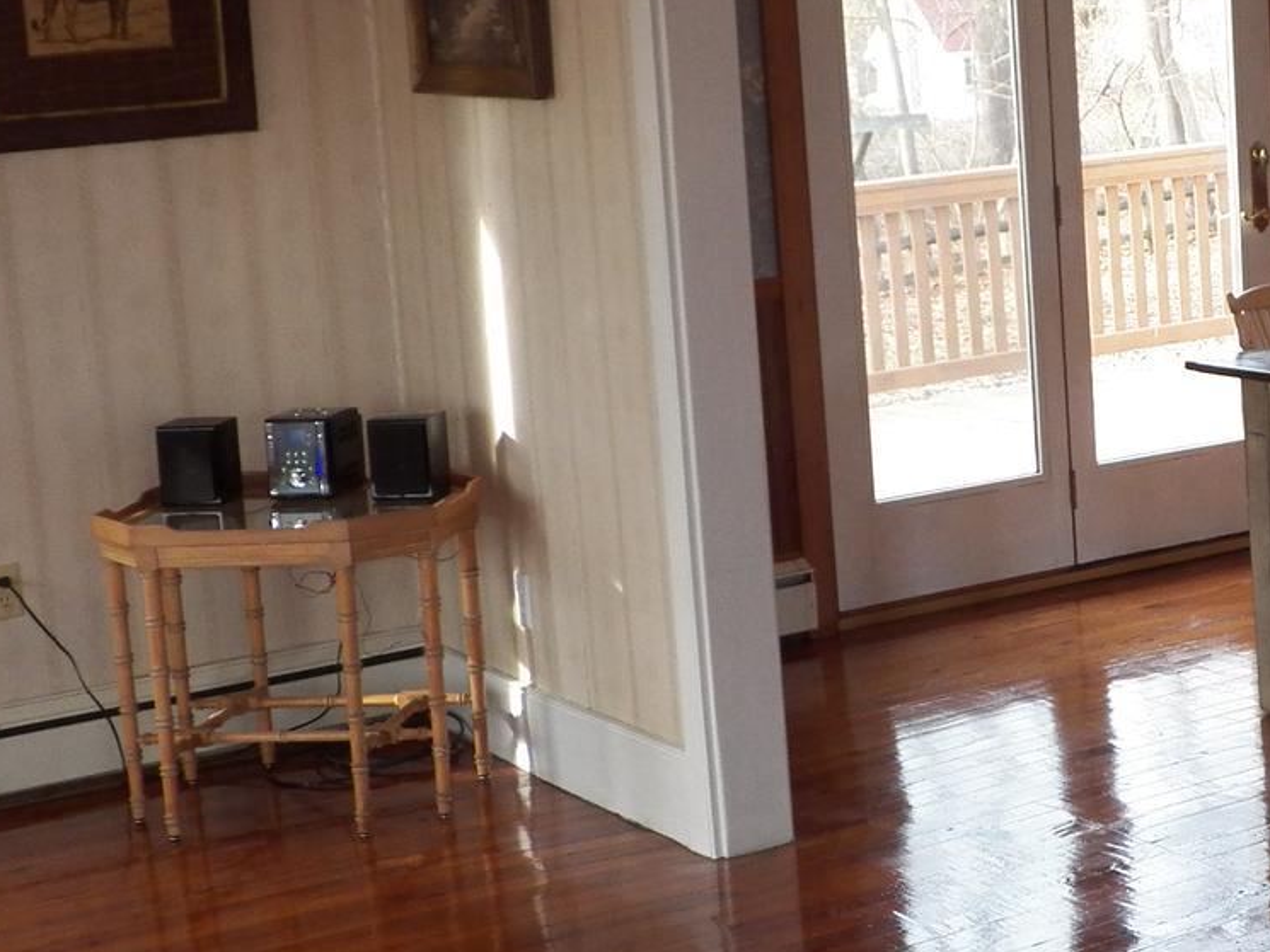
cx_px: 1181
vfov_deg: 19.1
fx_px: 2825
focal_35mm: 77
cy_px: 448
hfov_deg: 24.5
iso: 125
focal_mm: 4.9
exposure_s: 1/60
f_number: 2.8
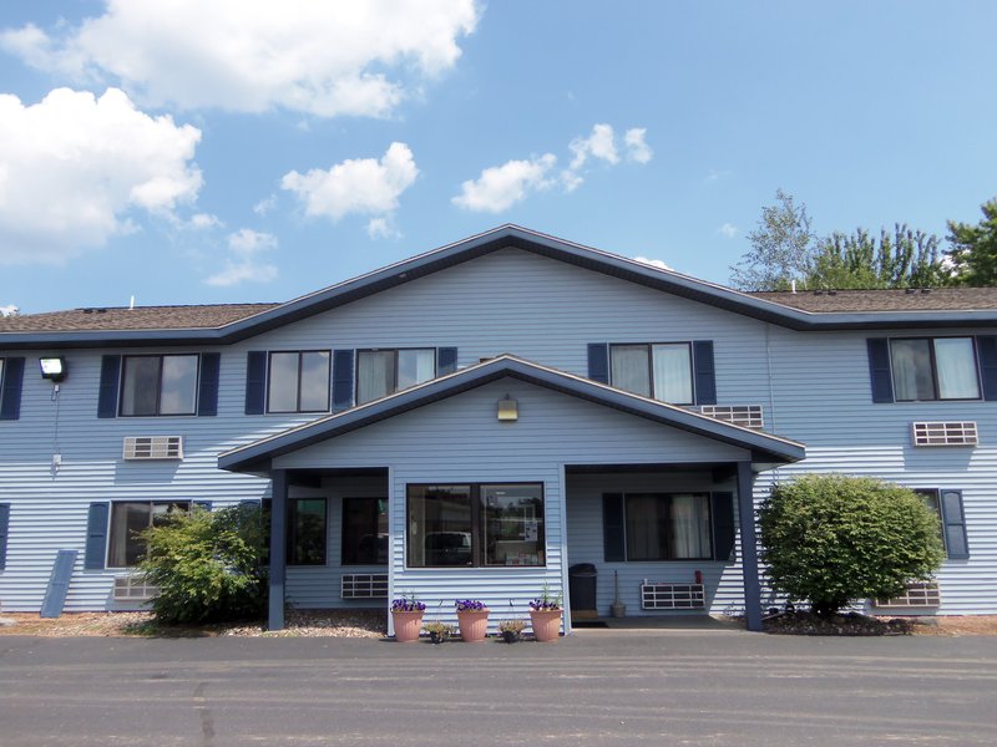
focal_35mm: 28
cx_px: 498
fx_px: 806
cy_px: 374
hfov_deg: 63.4
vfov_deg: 49.7
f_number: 3.9
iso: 64
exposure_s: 1/500
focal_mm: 5.1
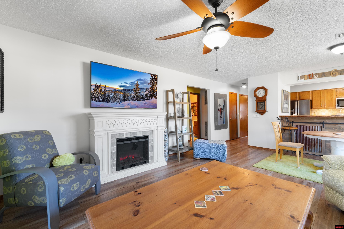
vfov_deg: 77.3
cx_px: 172
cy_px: 114
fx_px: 143
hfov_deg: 100.4
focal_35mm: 15
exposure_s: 1/3
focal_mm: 10
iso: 400
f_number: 8
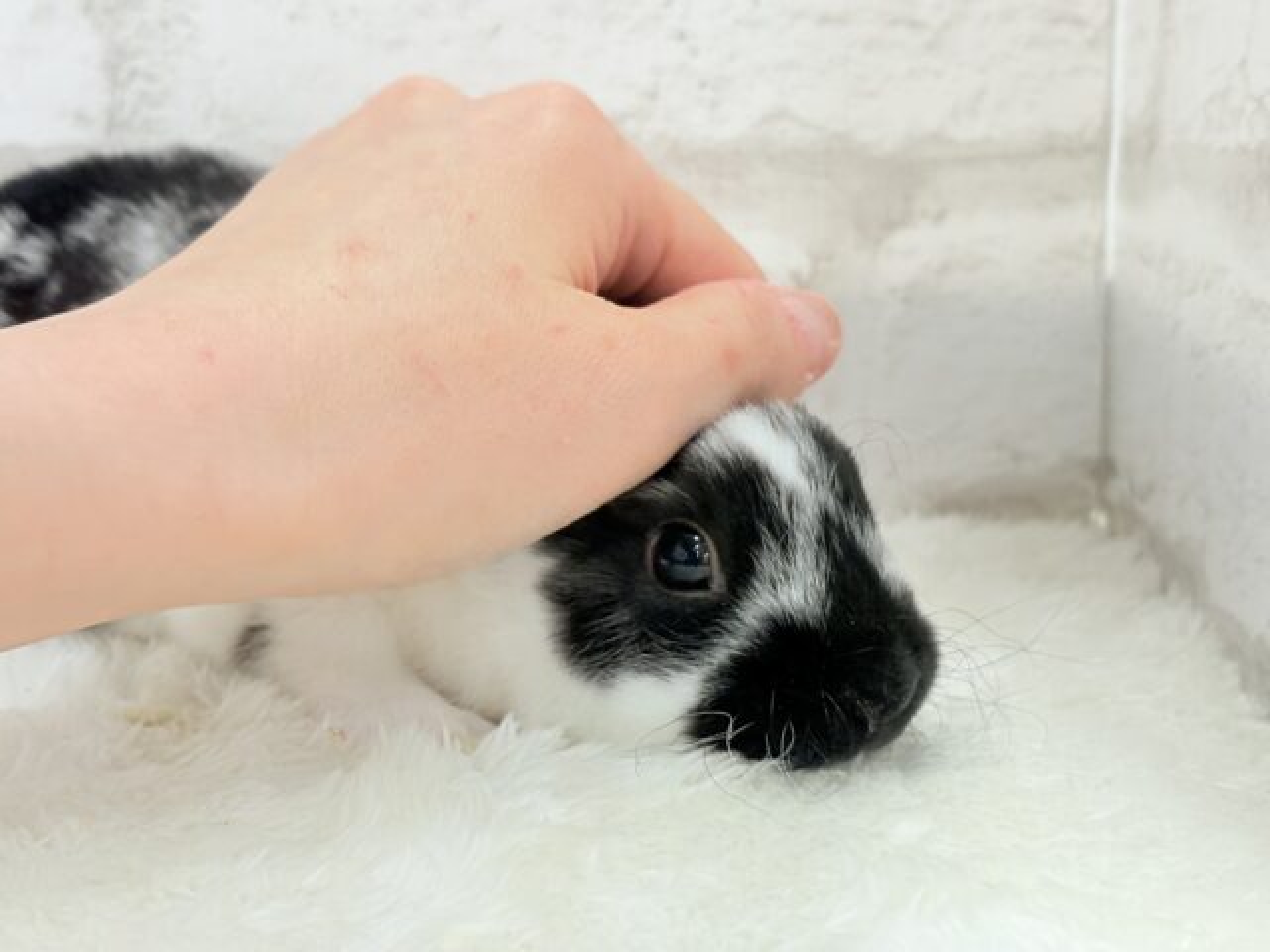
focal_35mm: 52
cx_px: 635
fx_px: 1908
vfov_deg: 28.0
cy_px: 476
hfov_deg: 36.8
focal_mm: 5.96
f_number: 1.6
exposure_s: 1/100
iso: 125
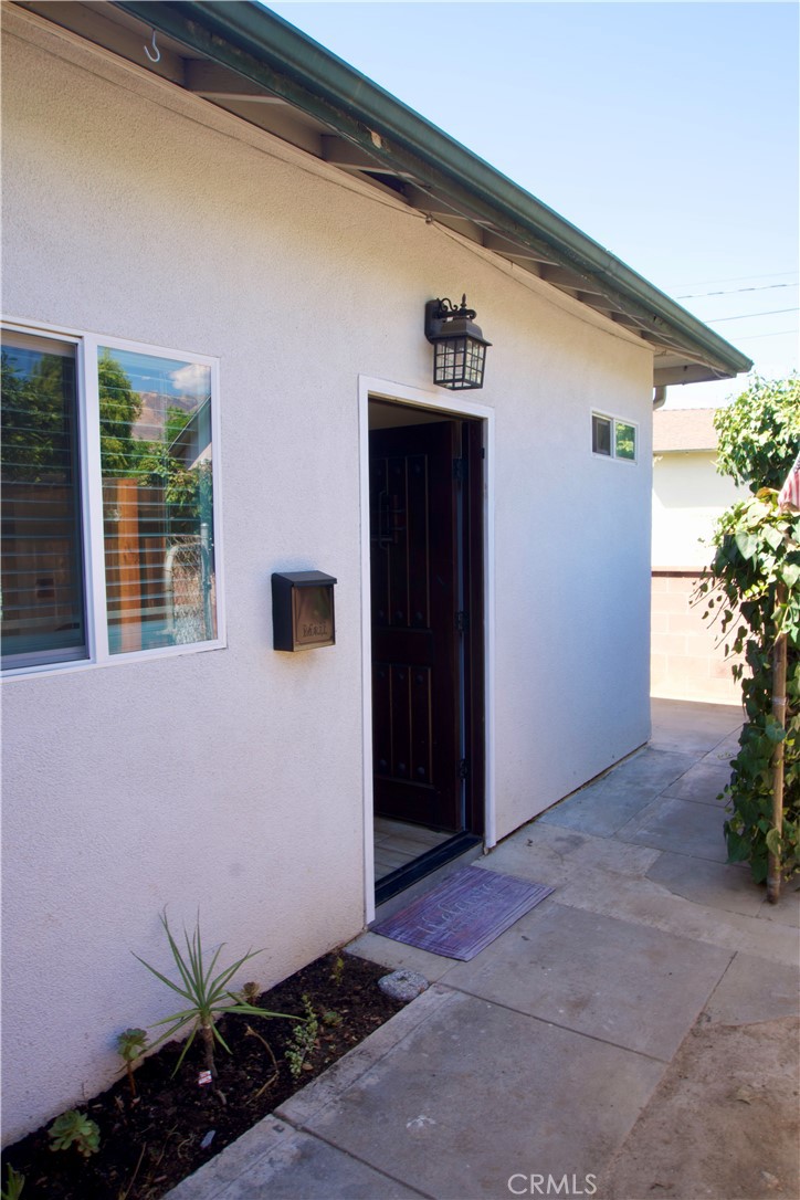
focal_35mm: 24
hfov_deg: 53.1
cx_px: 400
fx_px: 800
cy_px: 600
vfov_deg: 73.7
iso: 100
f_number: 14
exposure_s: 1/13
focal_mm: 16
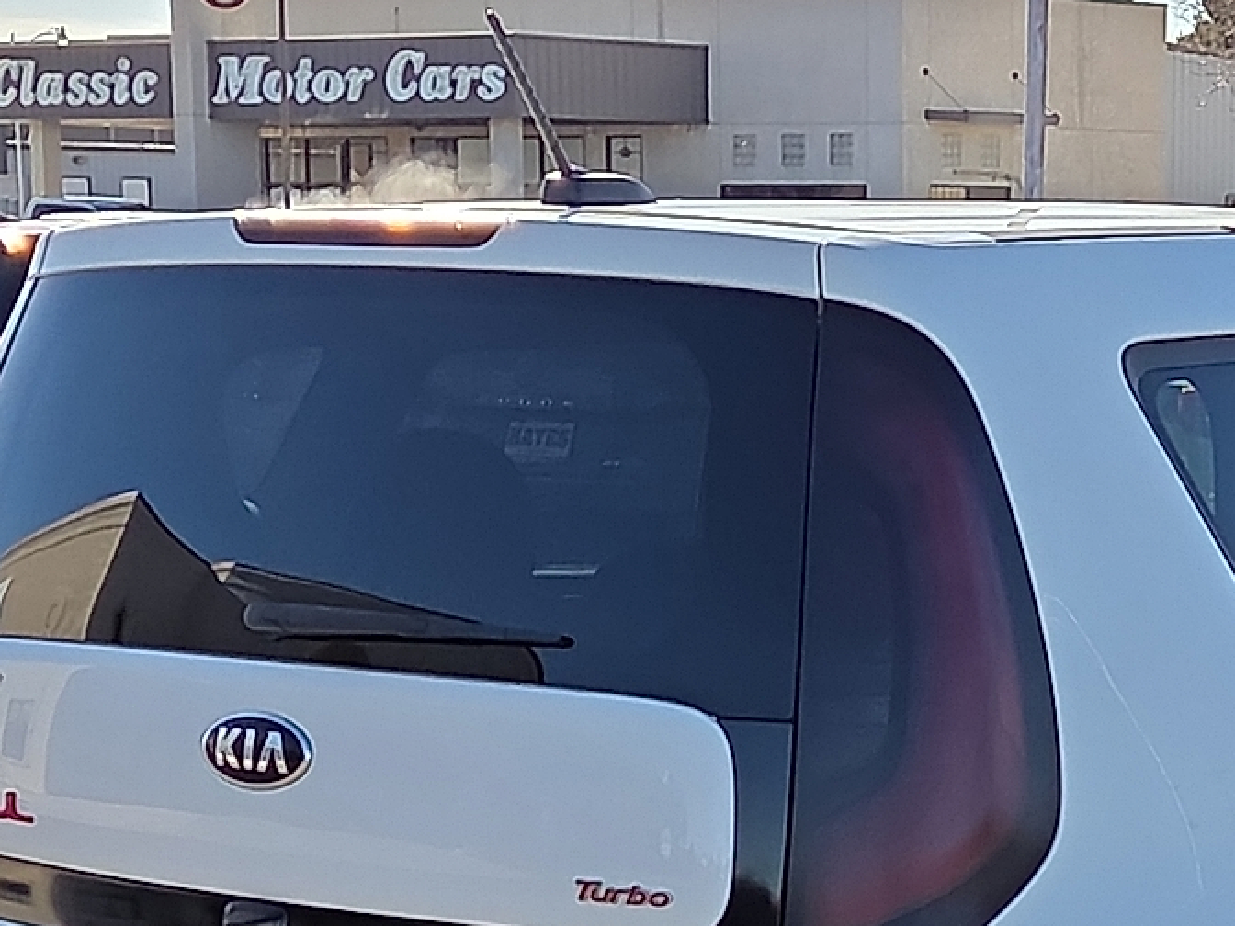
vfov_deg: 12.3
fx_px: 4246
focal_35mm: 119
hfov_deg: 16.4
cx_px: 1073
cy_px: 1005
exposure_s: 1/1667
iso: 25
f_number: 1.8
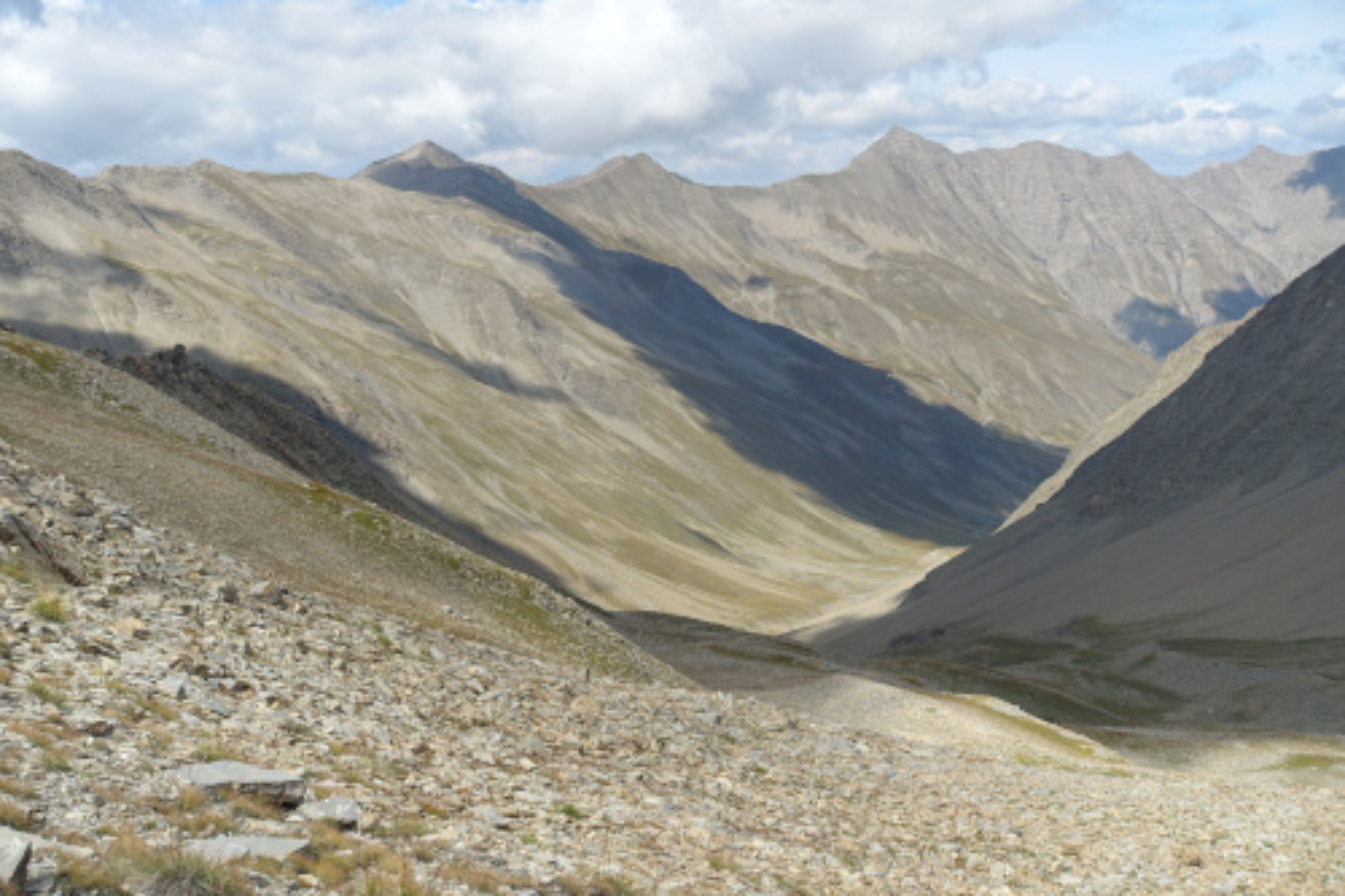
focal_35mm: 49
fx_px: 1830
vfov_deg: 27.5
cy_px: 448
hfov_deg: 40.4
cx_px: 672
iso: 125
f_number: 4
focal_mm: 17.9
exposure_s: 1/125
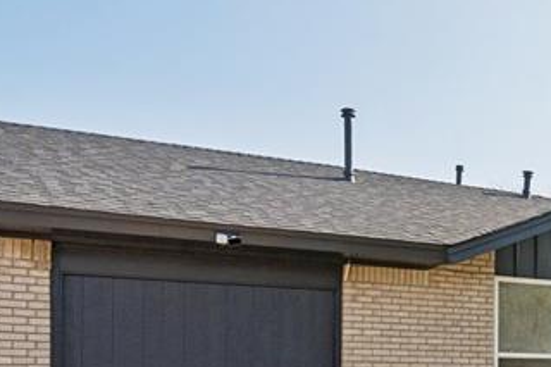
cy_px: 386
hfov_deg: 37.2
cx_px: 538
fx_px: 734
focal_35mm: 48
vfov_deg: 26.2
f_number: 8
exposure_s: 1/500
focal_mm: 10
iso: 200
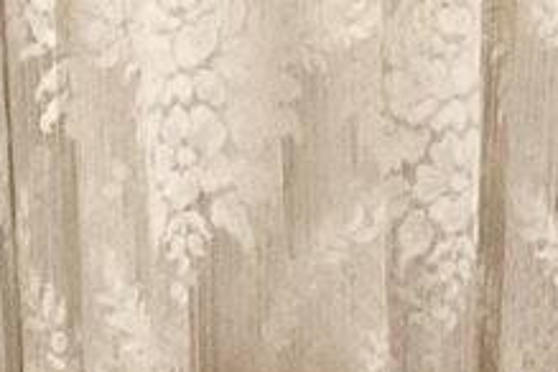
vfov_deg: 6.0
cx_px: 715
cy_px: 1201
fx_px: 3224
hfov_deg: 9.7
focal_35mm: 208
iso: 250
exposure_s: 1/50
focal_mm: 3
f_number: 1.8
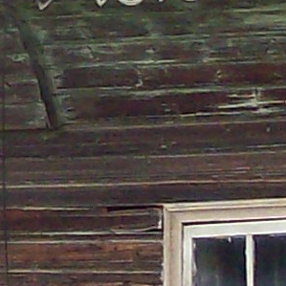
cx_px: -128
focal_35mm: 379
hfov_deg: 4.6
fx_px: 3543
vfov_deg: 4.6
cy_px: -88
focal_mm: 7.6
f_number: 3
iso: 80
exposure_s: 1/169
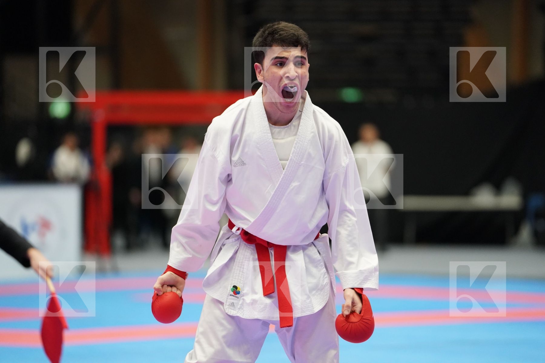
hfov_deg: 10.9
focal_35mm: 189
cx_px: 272
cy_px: 182
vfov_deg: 7.3
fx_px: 2861
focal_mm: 189
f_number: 2.8
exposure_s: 1/1000
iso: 4000
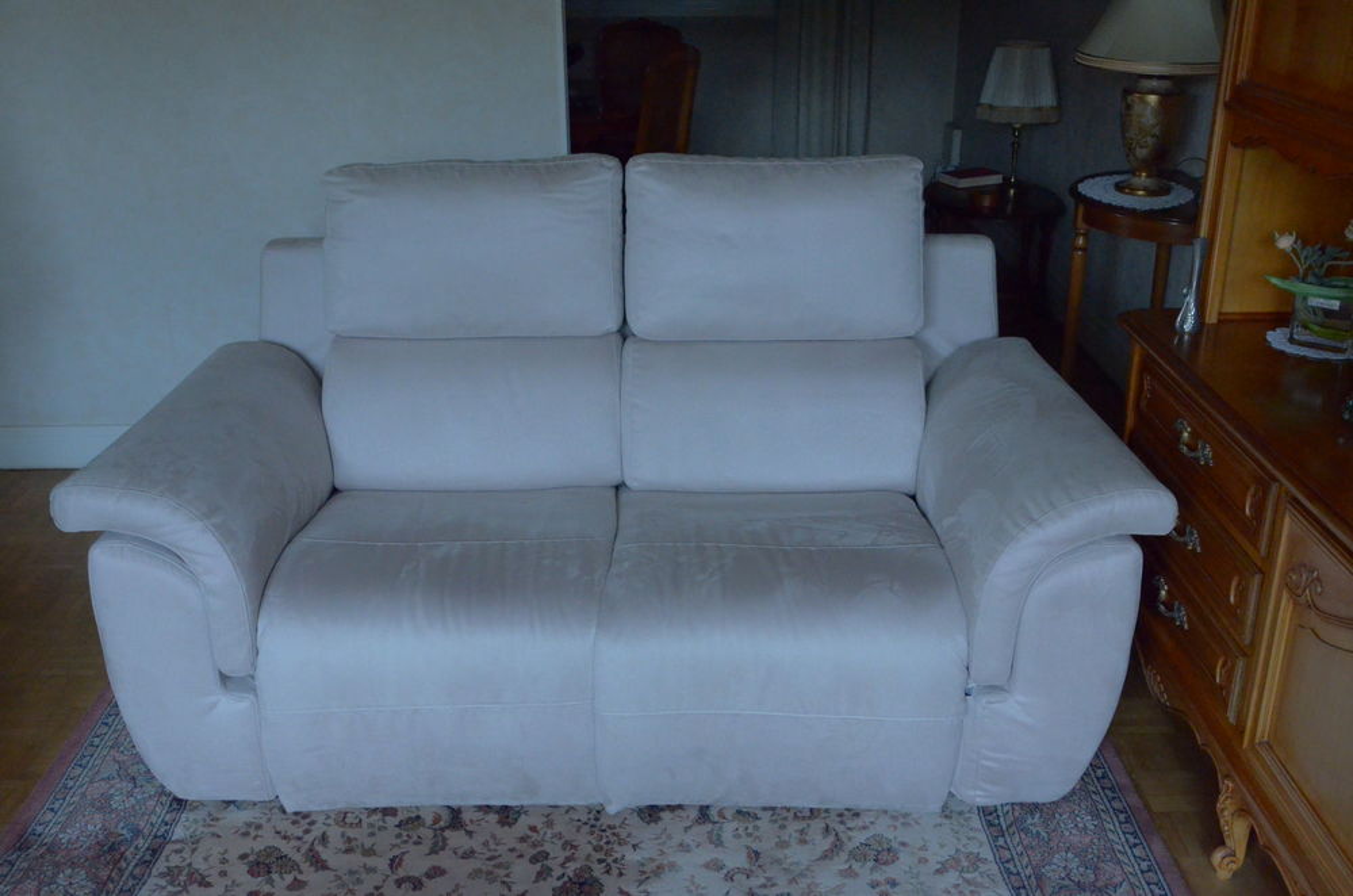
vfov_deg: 36.7
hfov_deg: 53.2
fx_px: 1350
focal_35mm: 36
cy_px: 448
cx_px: 676
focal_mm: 24
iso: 4000
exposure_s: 1/320
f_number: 7.1
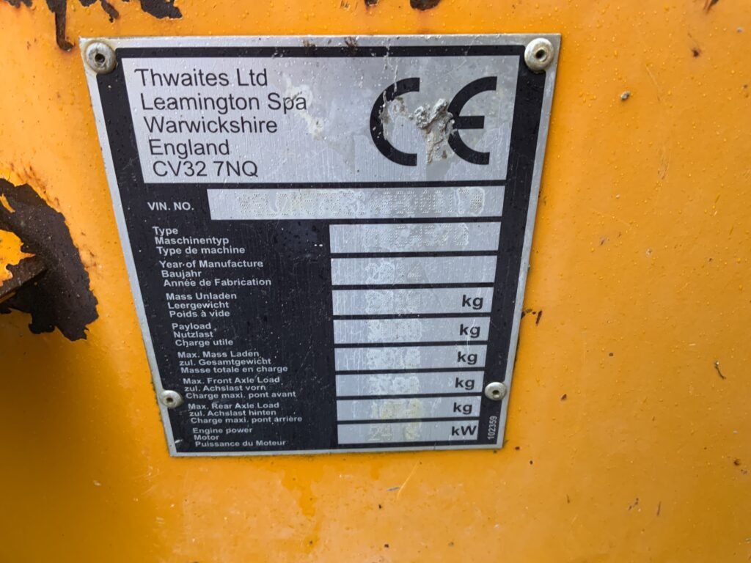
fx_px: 629
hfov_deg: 61.7
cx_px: 376
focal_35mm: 29
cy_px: 282
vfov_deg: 48.2
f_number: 1.8
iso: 64
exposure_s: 1/112
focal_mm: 3
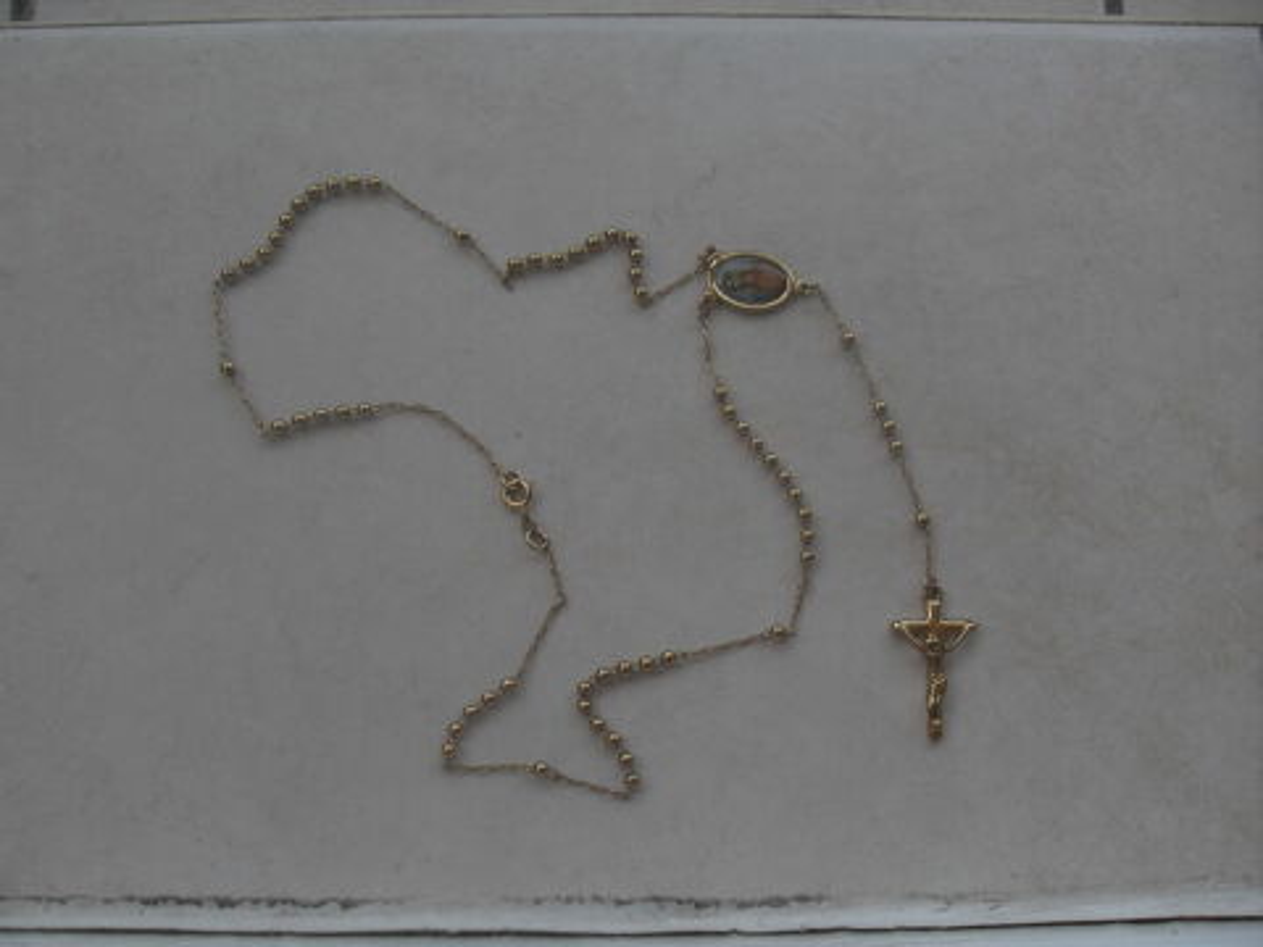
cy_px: 474
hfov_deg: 50.1
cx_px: 632
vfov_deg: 38.7
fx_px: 1350
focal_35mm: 37
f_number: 2.8
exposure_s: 1/180
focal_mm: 6.3
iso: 80
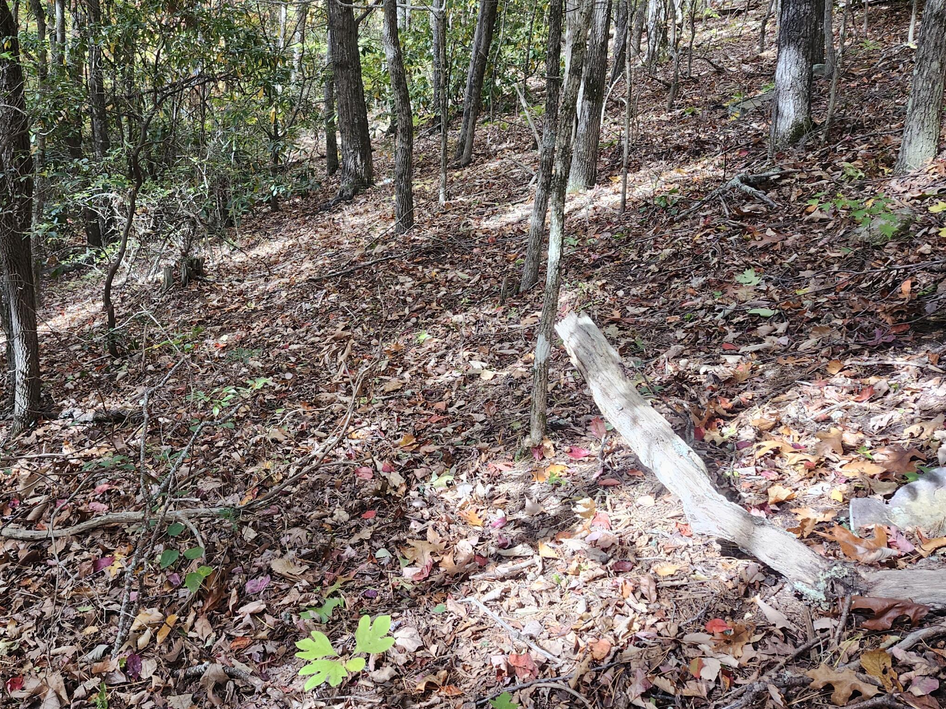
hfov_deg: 53.3
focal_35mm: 34
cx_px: 347
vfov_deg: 41.4
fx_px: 929
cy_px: 254
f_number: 1.8
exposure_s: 1/180
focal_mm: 5.54
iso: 160
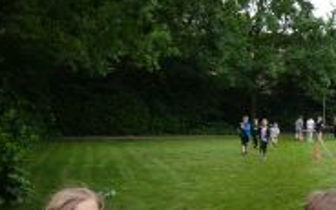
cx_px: 341
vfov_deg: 21.0
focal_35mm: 60
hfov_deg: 31.3
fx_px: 549
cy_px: 205
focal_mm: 4.6
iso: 80
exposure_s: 1/320
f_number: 3.1
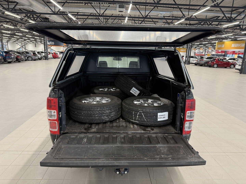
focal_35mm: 24
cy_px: 92
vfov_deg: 56.8
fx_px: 171
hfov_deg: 71.6
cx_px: 123
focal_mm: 6.76
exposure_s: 1/79
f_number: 1.78
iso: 200
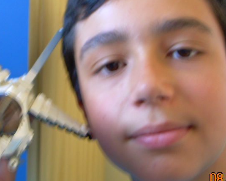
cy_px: 50
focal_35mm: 71
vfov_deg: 21.4
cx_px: 79
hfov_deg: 26.6
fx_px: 475
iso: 50
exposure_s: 1/4.4
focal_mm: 6.3
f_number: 2.8
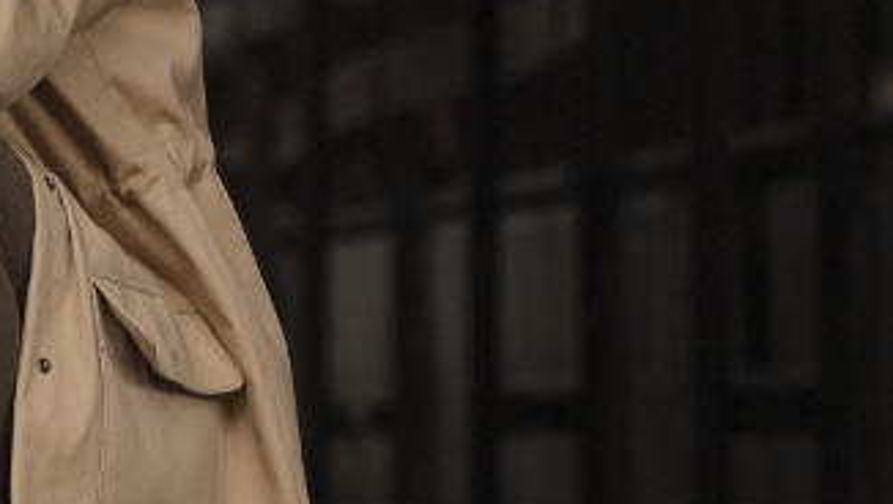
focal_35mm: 520
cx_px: -734
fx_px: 12323
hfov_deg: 4.1
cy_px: -33
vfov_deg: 2.3
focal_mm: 90
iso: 800
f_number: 3.2
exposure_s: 1/250
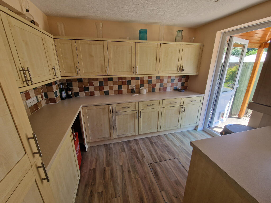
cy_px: 102
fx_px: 102
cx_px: 136
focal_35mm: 13
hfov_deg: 106.2
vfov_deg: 89.9
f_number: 2.2
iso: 80
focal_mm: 2.2
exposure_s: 1/100
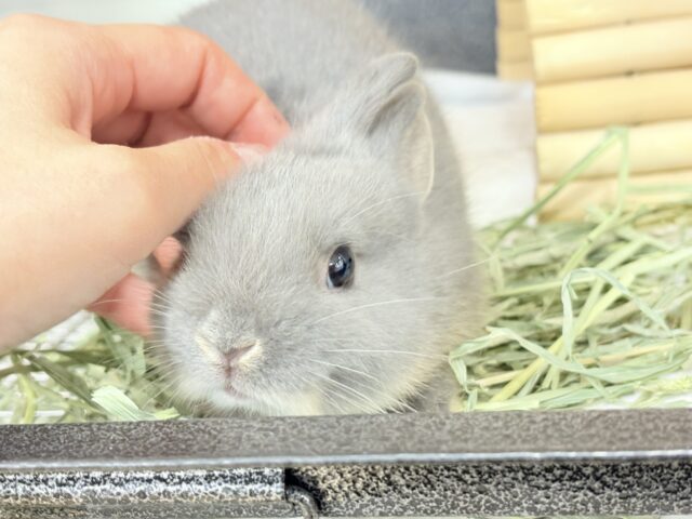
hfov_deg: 36.8
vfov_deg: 28.0
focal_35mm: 52
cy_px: 260
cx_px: 346
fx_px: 1040
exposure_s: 1/33
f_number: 1.6
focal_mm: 5.96
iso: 200
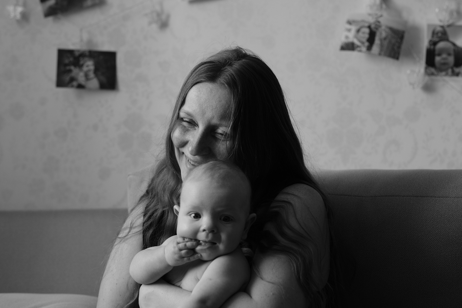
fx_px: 1078
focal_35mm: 84
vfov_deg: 16.3
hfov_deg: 24.2
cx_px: 231
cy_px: 154
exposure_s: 1/250
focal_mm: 56
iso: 640
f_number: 3.2
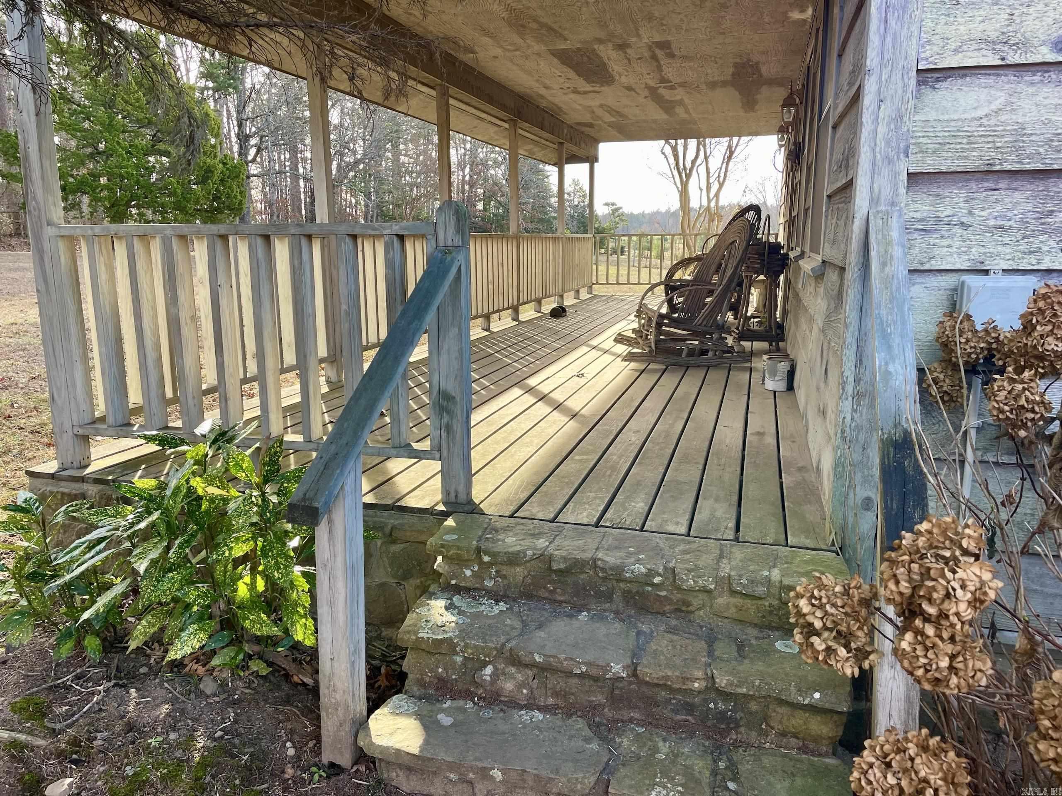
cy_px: 398
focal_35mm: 26
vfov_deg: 53.1
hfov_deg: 67.3
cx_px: 531
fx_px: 798
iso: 32
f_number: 1.6
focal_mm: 4.2
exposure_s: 1/195
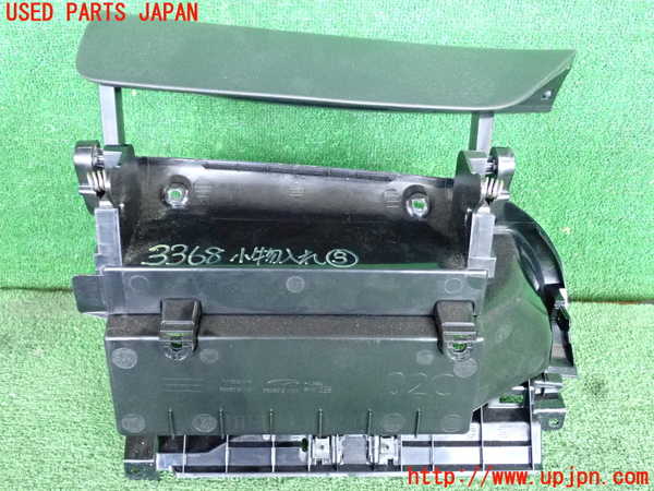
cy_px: 246
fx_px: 680
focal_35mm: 36
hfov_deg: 51.4
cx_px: 327
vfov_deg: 39.7
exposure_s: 1/125
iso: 2000
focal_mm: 6.37
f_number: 2.5
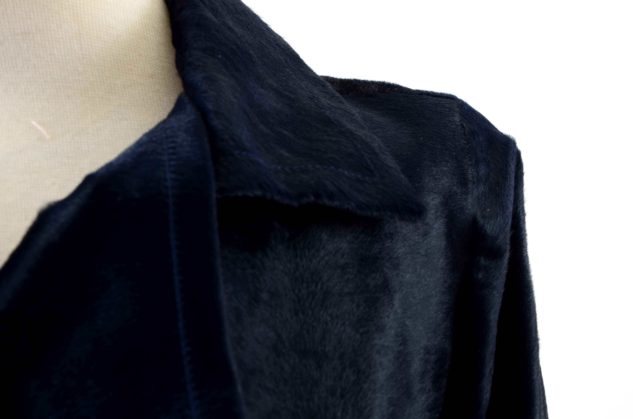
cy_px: 210
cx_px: 316
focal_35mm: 112
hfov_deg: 18.2
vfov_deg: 12.1
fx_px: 1974
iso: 200
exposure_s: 1/160
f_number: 9
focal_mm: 75
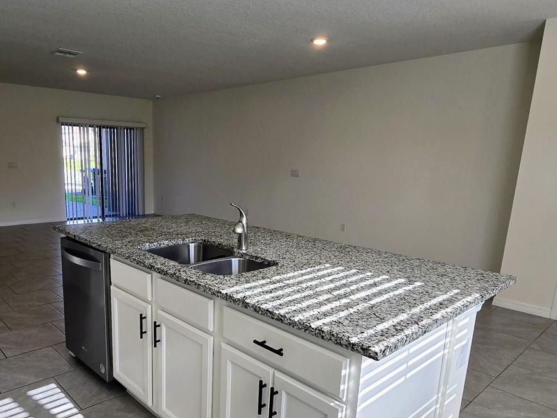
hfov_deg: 70.9
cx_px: 226
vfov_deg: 56.3
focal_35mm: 24
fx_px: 386
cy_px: 255
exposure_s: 1/126
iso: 50
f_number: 2.2
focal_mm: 2.2
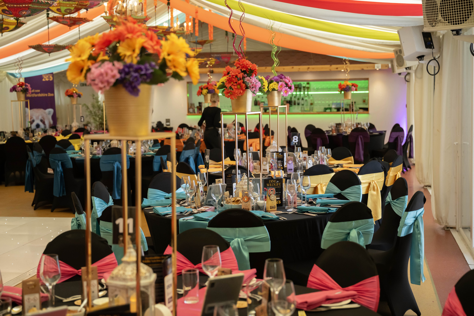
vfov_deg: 24.6
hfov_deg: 36.2
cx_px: 237
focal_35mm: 55
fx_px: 724
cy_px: 158
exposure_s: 1/640
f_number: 3.5
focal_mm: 55
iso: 1000
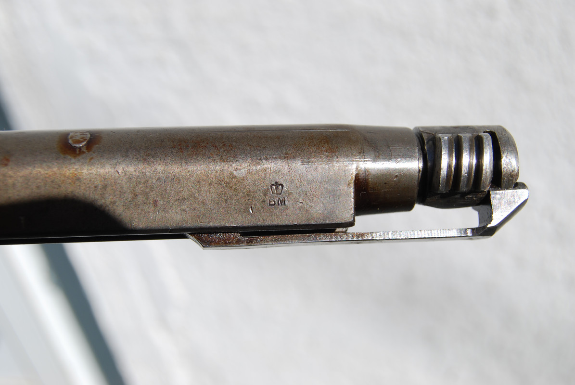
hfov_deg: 38.8
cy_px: 192
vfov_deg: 26.6
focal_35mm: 51
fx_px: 816
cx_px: 288
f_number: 8
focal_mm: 34
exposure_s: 1/400
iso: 100
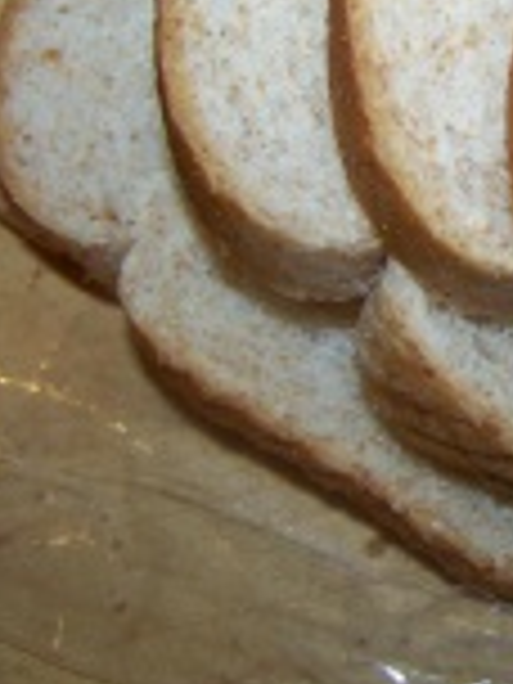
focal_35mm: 86
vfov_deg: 22.4
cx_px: 734
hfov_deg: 16.0
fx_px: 1699
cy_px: 106
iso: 67
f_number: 2.8
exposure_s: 1/30
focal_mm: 5.85
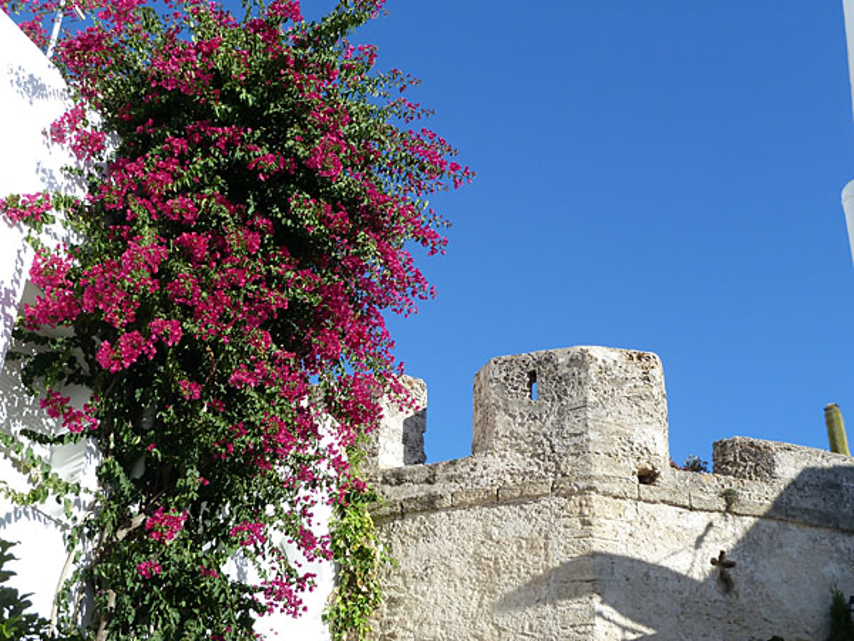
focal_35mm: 48
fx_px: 1184
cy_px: 320
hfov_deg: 39.7
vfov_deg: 30.3
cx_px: 427
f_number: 4
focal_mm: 7.9
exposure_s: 1/320
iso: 80
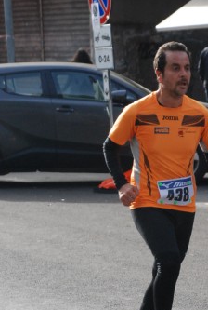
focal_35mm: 189
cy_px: 231
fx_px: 1628
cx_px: 172
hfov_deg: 7.3
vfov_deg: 10.8
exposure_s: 1/1000
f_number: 5.6
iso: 1000
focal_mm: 70
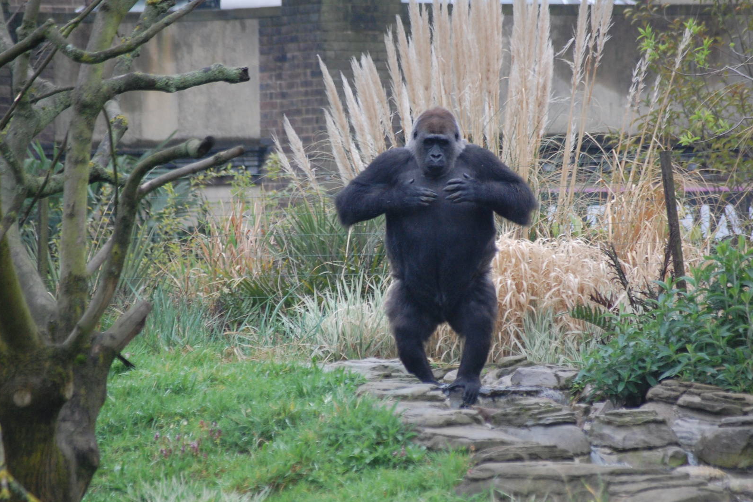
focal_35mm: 302
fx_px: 6317
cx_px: 375
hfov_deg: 6.8
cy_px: 251
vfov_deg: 4.6
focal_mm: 200
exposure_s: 1/200
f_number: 5.6
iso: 800
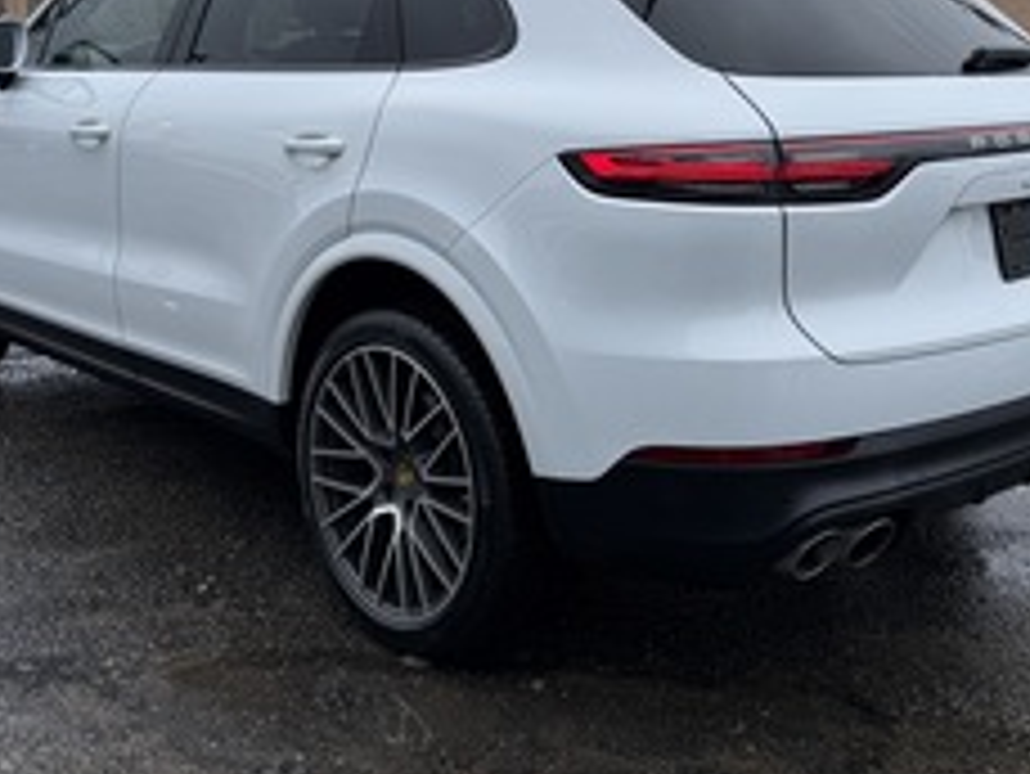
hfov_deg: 42.7
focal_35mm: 44
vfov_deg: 32.2
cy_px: 187
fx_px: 1310
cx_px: 612
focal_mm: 6.76
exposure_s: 1/1314
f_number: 1.78
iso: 80
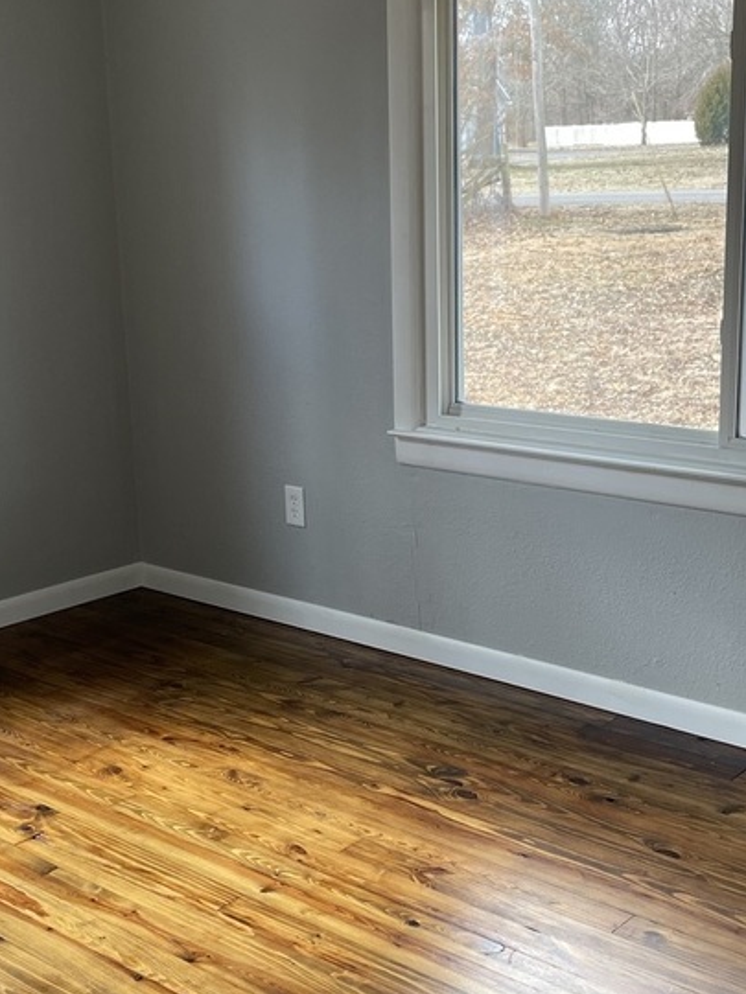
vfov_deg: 36.8
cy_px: 528
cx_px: 344
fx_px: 1494
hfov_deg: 28.0
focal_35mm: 52
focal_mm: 4.2
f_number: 1.6
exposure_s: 1/121
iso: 64
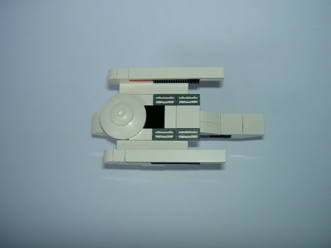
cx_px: 166
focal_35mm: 39
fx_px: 373
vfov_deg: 36.8
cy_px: 124
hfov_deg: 47.9
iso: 100
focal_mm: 8
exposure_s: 1/59.5
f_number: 2.8
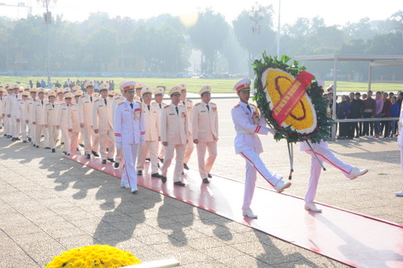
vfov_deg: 23.7
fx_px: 637
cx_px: 202
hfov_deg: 35.1
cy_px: 134
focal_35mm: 57
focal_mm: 38
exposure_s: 1/125
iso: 250
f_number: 13
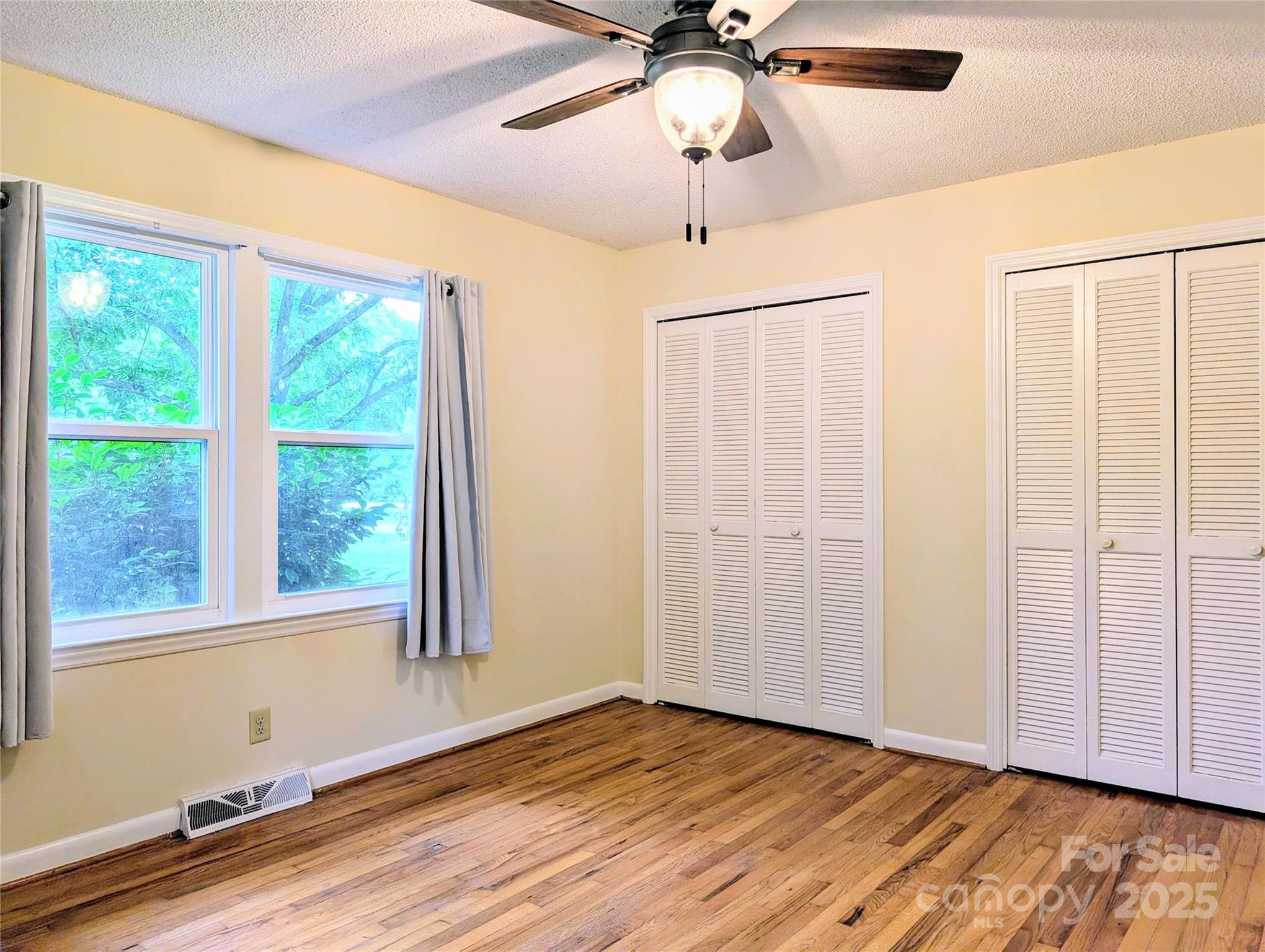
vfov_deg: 56.9
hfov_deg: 71.5
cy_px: 476
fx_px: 878
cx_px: 632
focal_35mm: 24
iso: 29
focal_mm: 6.9
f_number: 1.68
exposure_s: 1/24
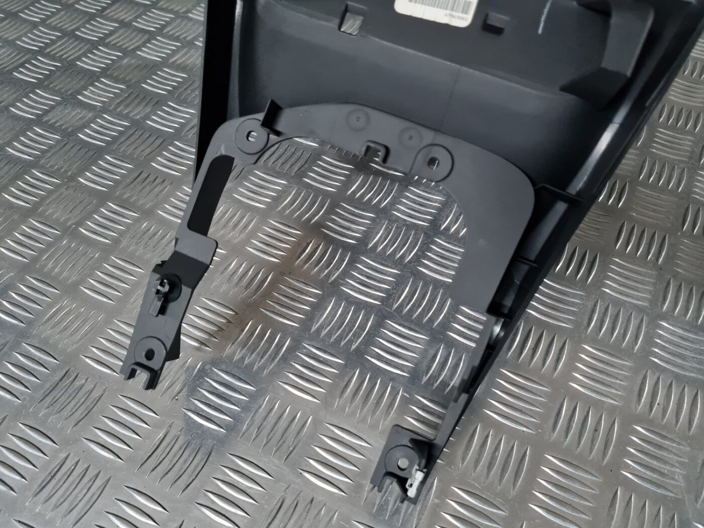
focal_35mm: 26
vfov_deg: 53.1
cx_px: 352
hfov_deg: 67.3
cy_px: 264
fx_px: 529
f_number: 1.8
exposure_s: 1/33
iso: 640
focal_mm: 5.4
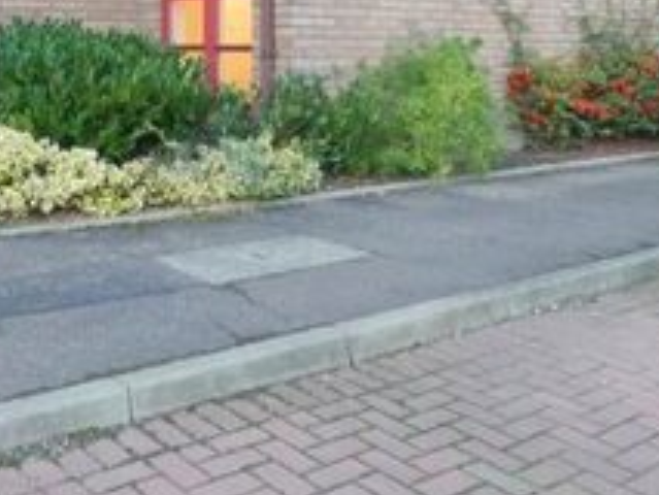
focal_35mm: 46
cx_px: 203
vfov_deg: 30.1
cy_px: 45
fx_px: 876
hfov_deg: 40.5
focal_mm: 7
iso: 3200
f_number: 4
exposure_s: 1/60
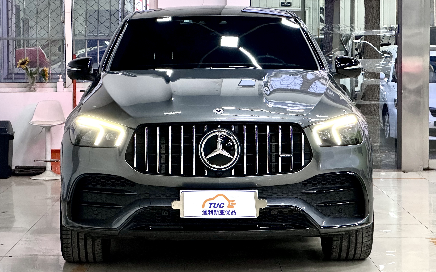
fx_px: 974
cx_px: 218
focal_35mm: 82
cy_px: 132
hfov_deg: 25.2
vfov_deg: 15.9
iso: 640
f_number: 2.8
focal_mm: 9
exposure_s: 1/48
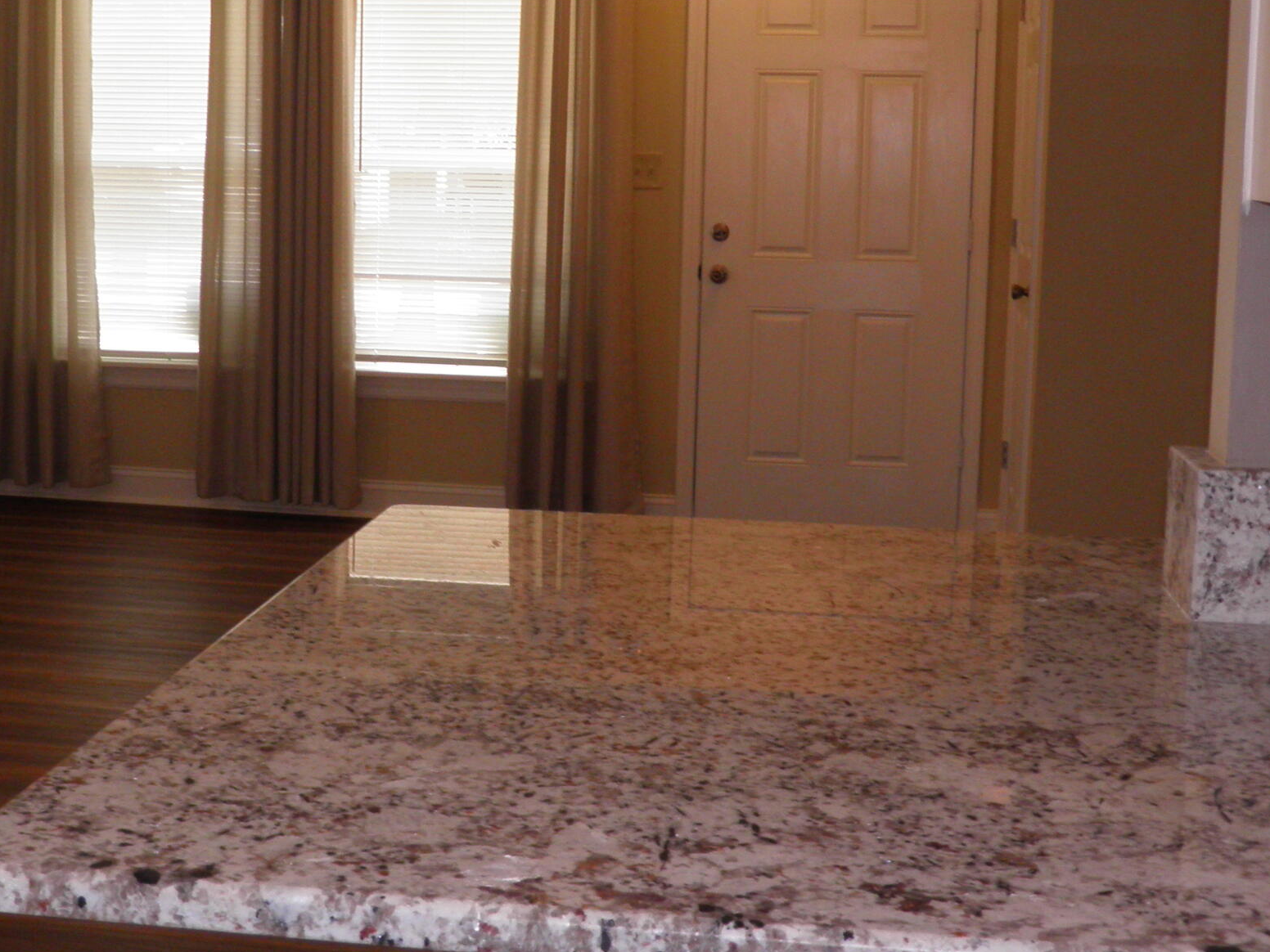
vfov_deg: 25.2
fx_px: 2128
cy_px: 437
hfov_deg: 32.8
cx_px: 388
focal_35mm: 58
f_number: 3
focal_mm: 5.5
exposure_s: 1/40
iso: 100
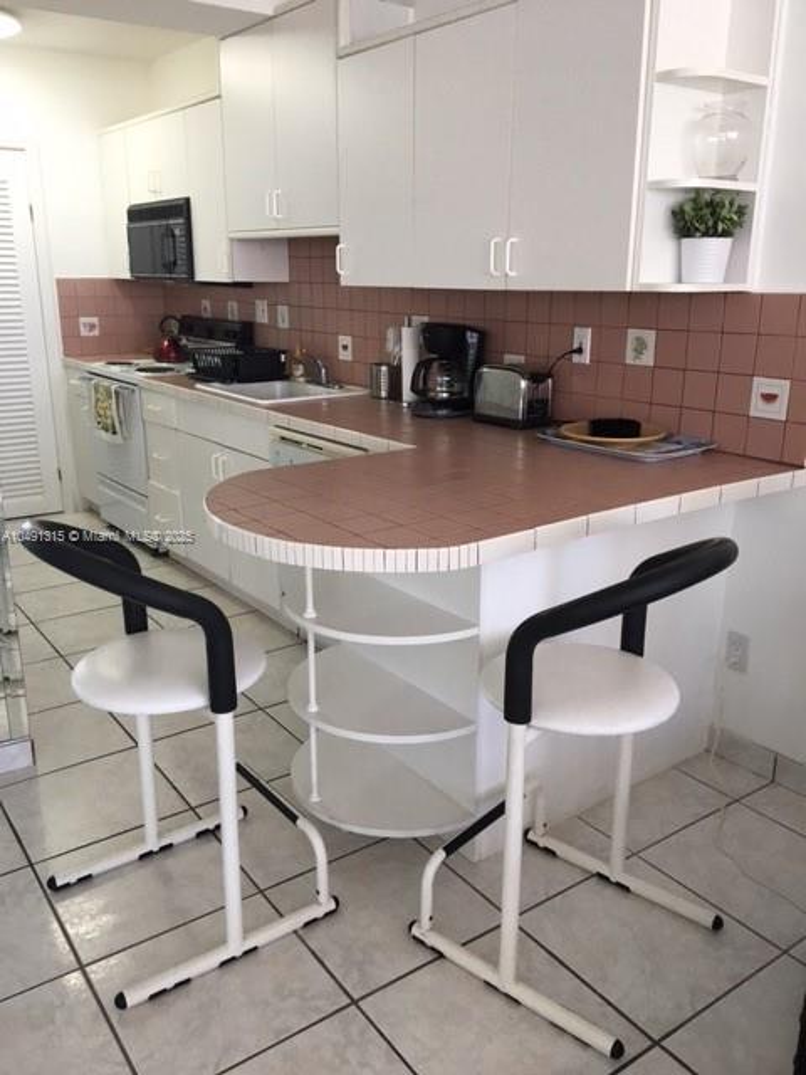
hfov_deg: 48.2
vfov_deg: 61.7
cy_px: 538
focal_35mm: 29
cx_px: 403
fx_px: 900
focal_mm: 4.15
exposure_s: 1/30
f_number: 2.2
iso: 64
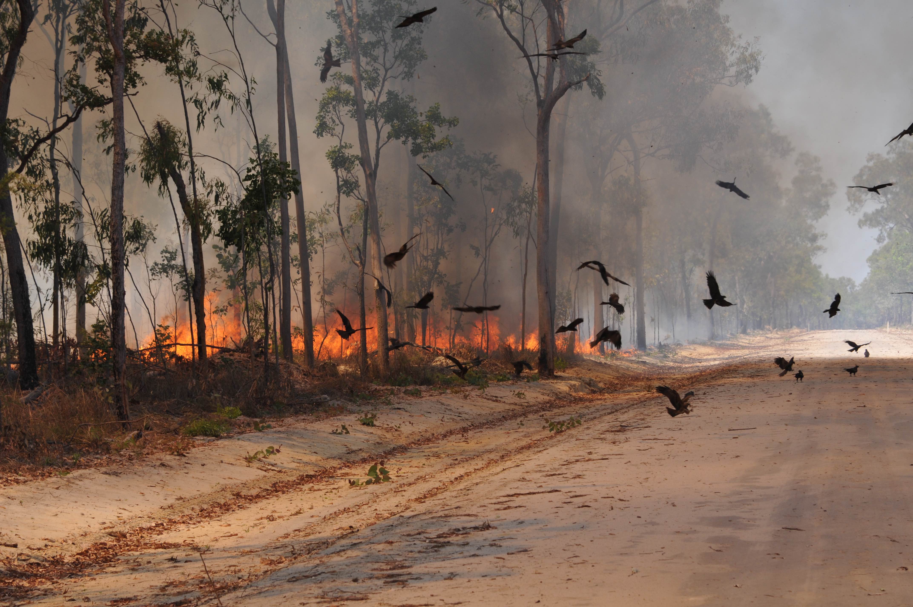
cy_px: 304
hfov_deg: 18.9
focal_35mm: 108
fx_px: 2736
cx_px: 456
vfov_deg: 12.6
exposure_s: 1/250
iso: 200
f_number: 8
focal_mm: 72
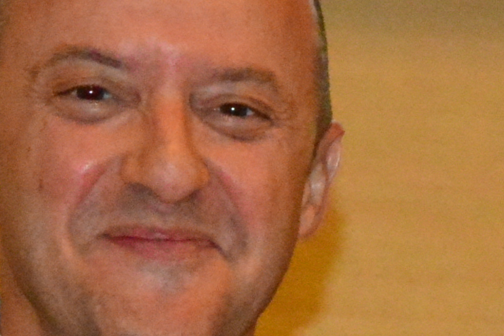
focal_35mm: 530
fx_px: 7421
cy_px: 487
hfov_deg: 3.9
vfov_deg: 2.6
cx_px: 657
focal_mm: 58
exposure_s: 1/125
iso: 6400
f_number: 8
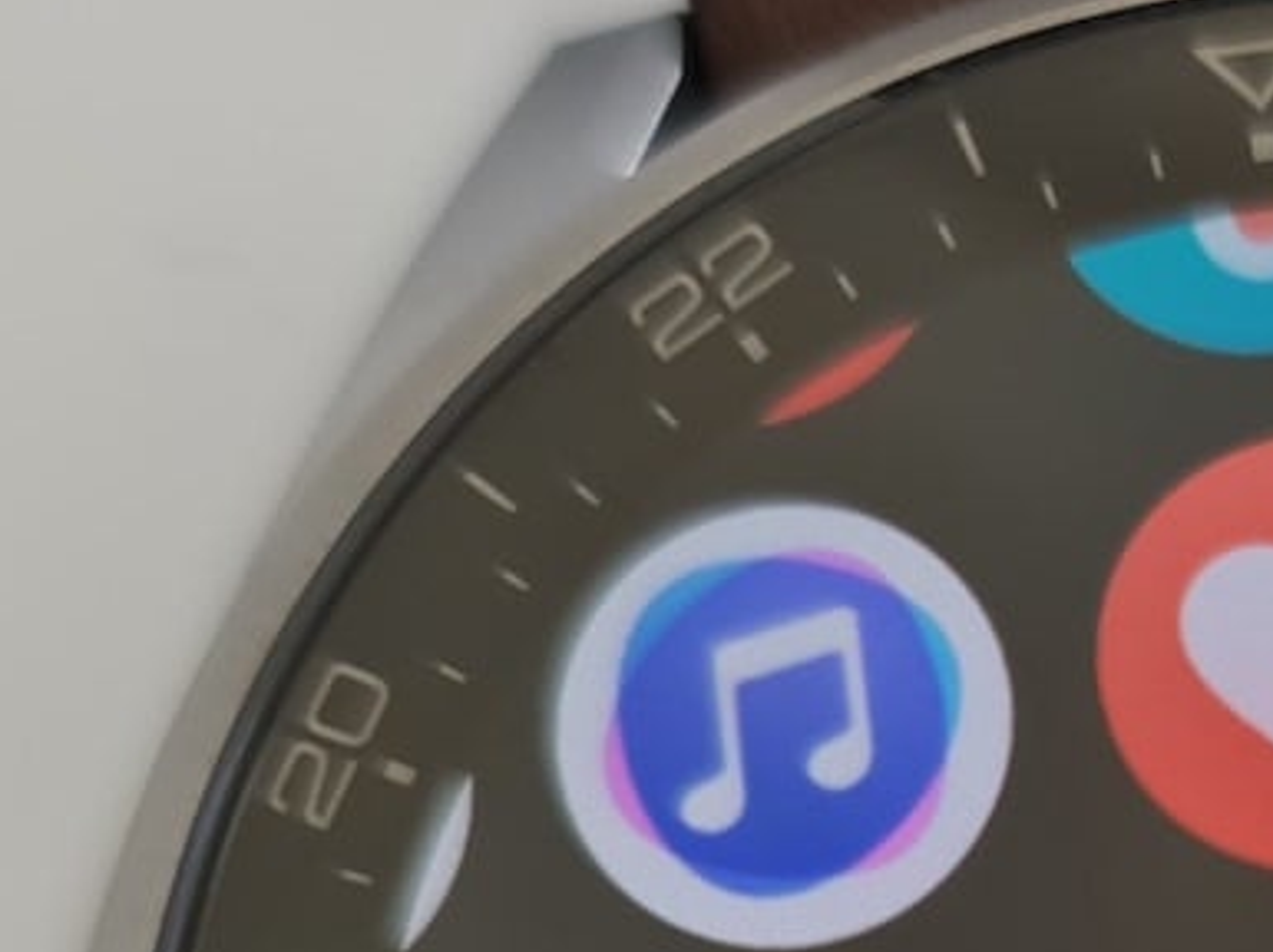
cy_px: 1213
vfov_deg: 13.7
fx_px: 3821
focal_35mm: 104
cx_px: 1495
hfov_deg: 18.0
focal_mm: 7
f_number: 1.8
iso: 80
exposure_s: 1/100
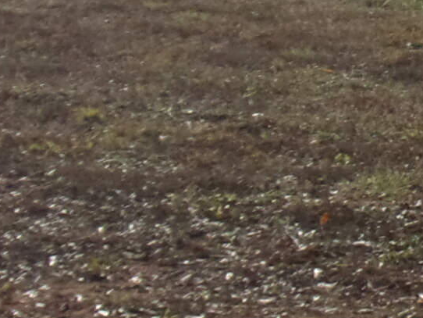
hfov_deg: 10.2
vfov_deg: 7.9
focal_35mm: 187
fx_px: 2286
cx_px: 639
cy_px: -27
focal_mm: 5.9
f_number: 3.7
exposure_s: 1/500
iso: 80
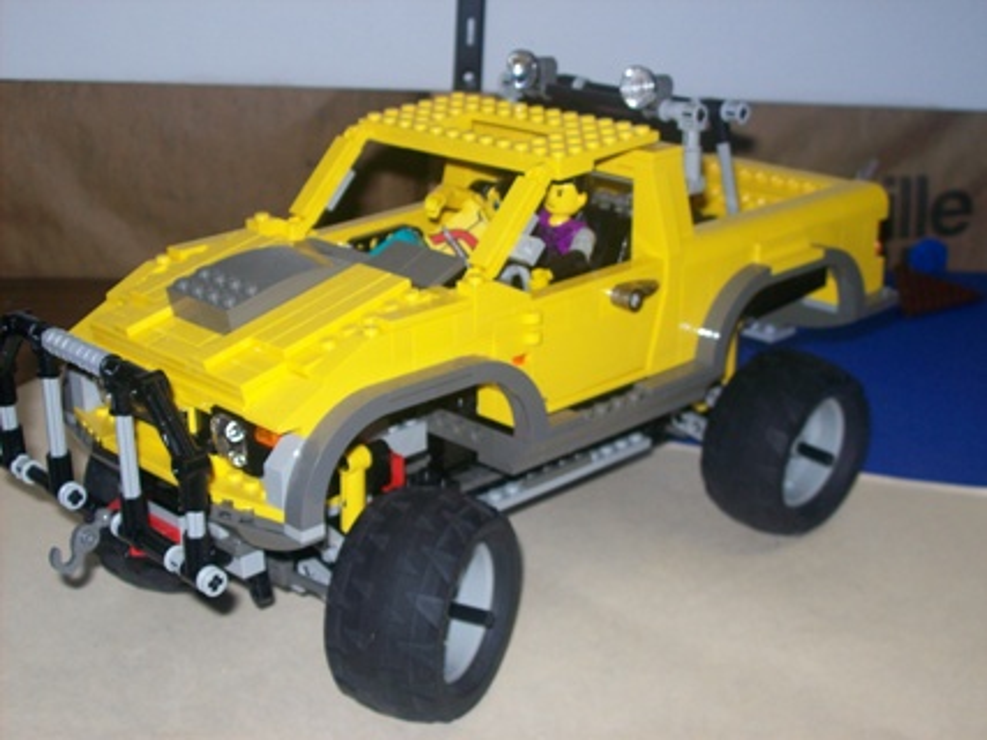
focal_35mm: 56
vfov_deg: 26.1
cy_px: 370
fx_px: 1596
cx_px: 494
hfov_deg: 34.4
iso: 80
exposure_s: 1/84.5
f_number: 3.4
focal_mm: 9.4
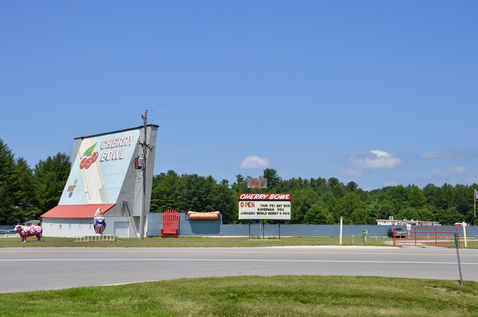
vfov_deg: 34.1
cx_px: 239
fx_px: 517
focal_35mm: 39
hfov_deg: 49.6
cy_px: 158
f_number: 9
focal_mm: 26
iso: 100
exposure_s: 1/320
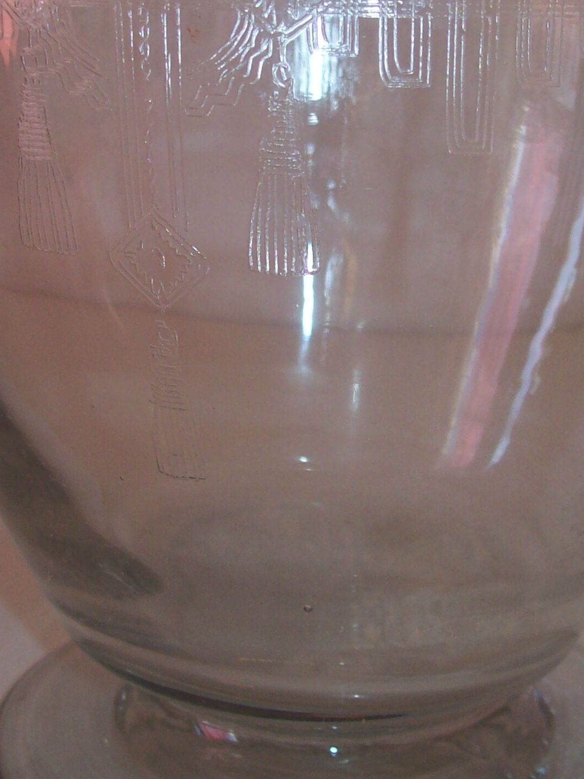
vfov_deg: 26.8
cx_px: 341
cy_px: 236
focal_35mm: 72
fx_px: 1621
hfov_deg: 20.4
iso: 80
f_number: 2.7
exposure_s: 1/64
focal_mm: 6
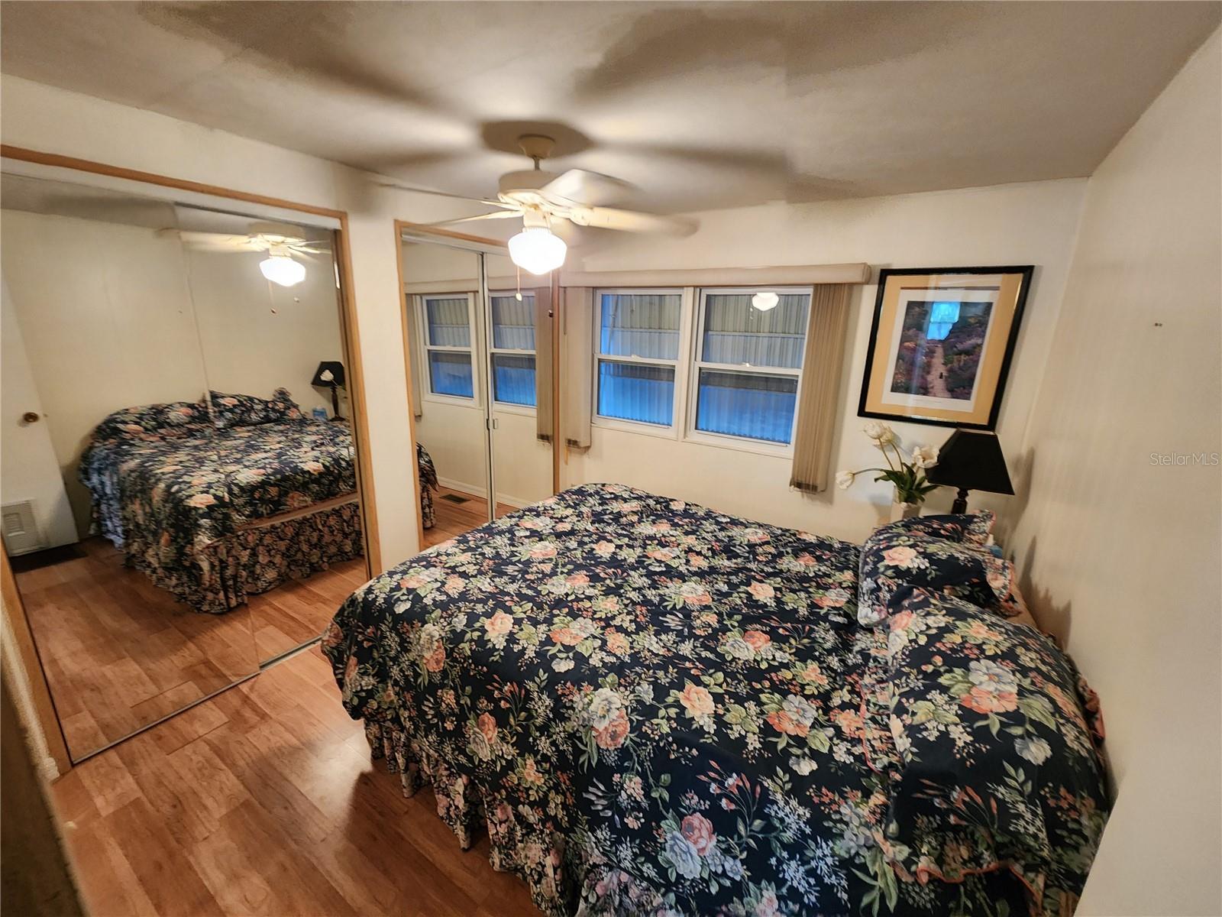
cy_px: 458
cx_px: 611
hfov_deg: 106.2
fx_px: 459
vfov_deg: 89.9
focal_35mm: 13
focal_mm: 2.2
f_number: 2.2
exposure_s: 1/30
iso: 320
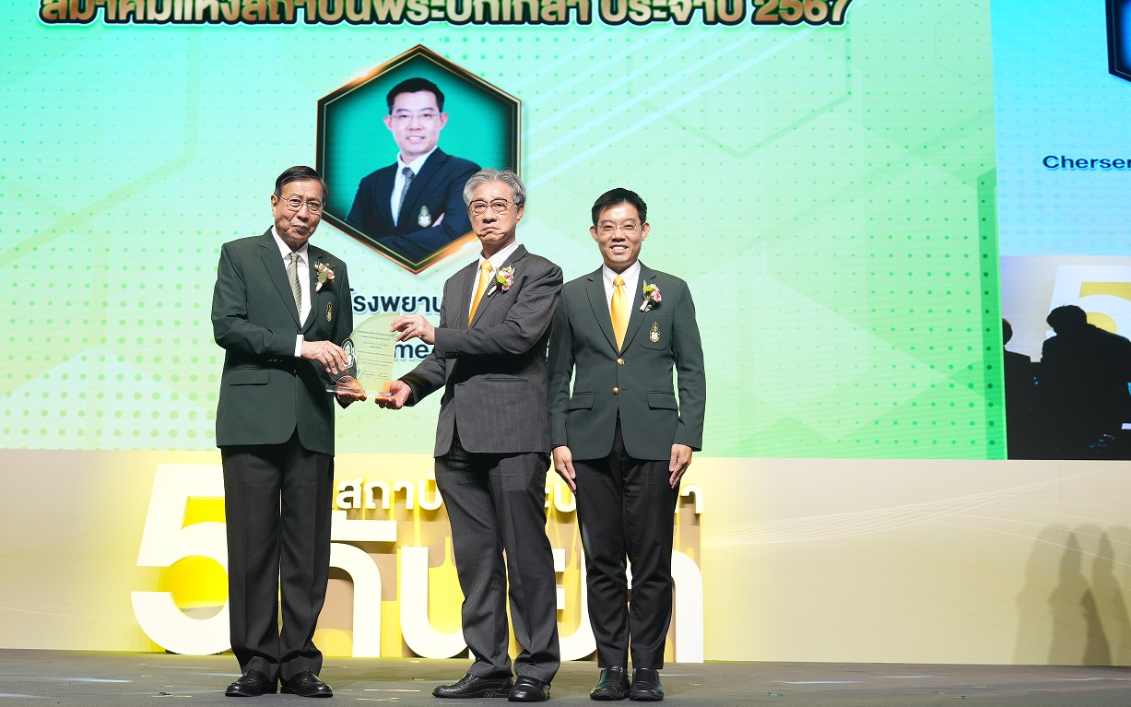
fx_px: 1757
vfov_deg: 22.7
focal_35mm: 57
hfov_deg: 35.5
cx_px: 437
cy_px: 288
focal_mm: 44
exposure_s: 1/125
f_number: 4
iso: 500
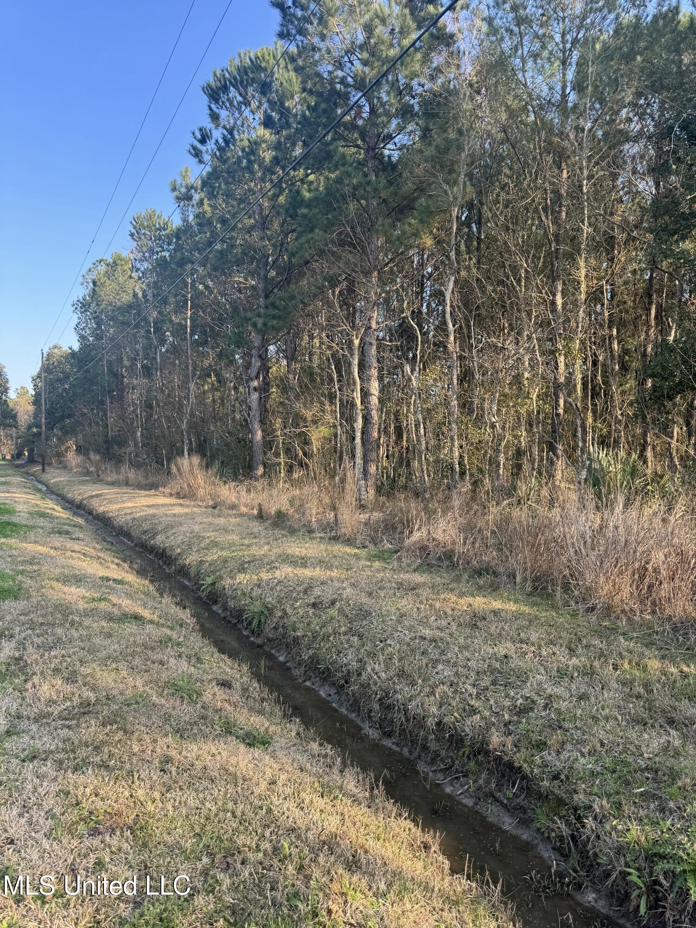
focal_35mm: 24
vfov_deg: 71.6
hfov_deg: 56.8
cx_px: 348
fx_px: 643
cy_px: 464
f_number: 1.78
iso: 80
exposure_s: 1/593
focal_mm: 6.76
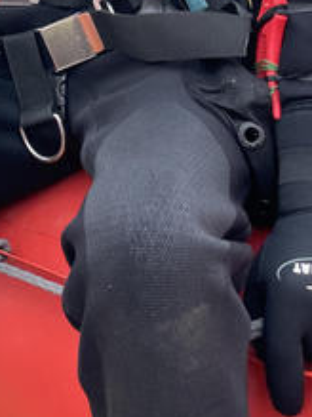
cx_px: 111
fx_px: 998
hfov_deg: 17.7
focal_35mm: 83
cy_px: -185
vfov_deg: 20.6
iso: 32
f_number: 1.6
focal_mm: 4.2
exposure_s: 1/440
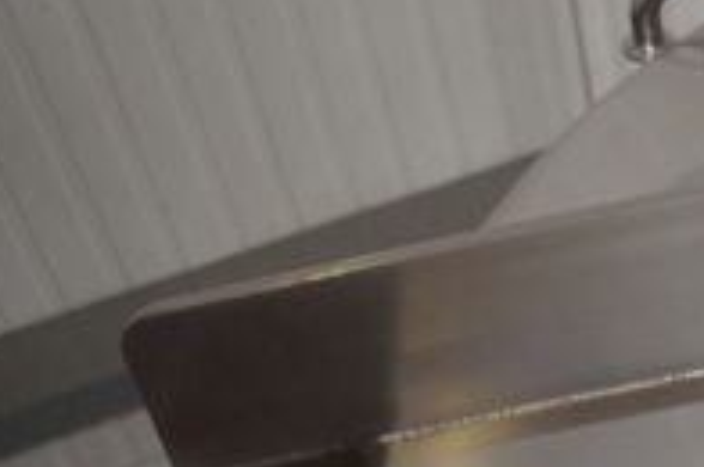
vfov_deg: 14.6
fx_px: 1796
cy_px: 449
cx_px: 1052
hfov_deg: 19.4
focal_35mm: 92
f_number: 4.5
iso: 800
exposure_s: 1/80
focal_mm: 20
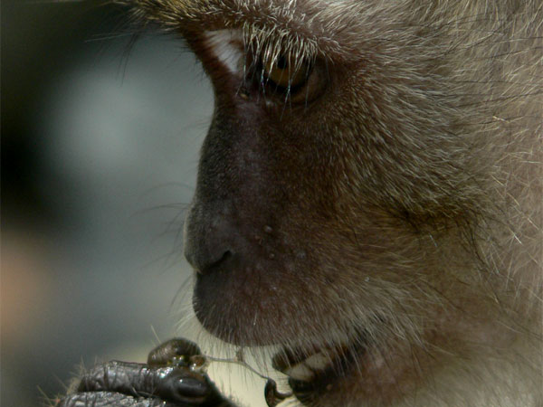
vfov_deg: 3.5
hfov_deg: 4.7
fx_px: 6588
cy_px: 204
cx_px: 272
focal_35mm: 420
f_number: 2.8
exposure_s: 1/800
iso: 100
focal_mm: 55.2
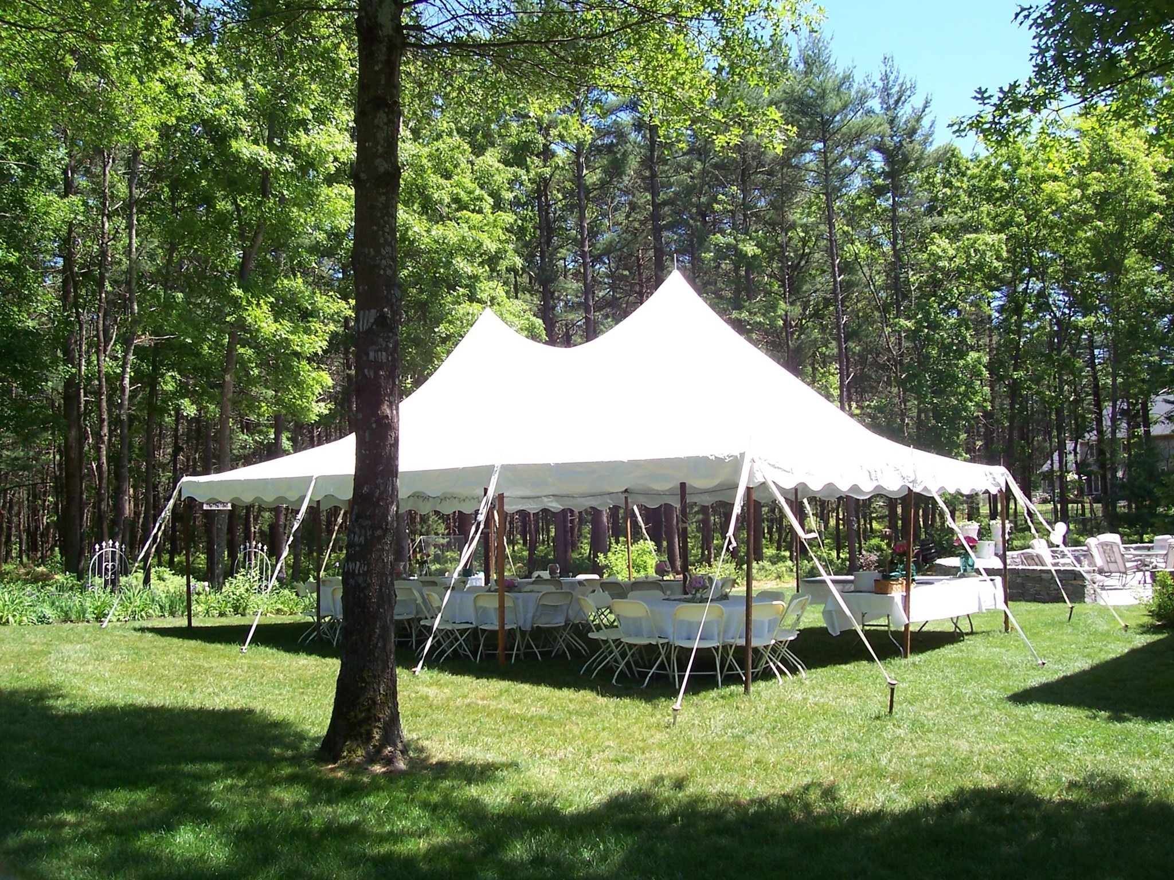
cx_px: 587
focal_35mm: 34
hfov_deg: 54.0
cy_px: 440
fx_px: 1153
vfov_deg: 41.8
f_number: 5.6
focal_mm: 5.6
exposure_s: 1/125
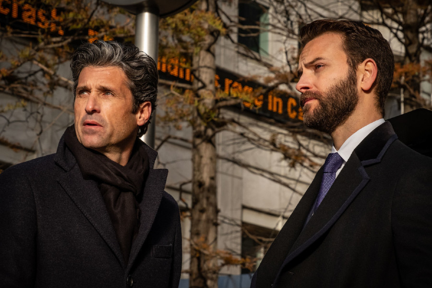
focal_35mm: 112
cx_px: 216
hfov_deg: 18.3
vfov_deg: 12.2
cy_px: 144
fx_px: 1344
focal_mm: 74.4
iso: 1000
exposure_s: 1/400
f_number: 11
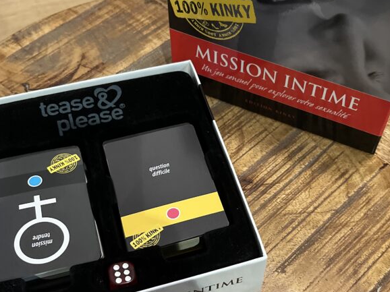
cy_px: 194
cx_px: 210
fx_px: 405
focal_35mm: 36
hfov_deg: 51.3
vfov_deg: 39.2
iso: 640
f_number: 1.6
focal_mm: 5.1
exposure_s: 1/29
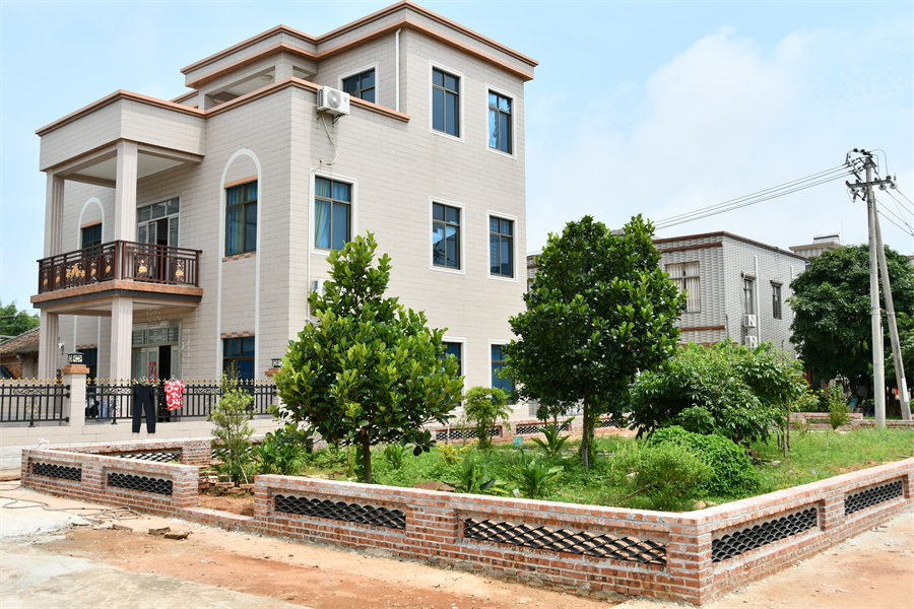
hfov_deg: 57.2
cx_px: 457
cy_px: 304
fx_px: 838
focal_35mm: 33
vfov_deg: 40.0
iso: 100
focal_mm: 22
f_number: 9
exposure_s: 1/200
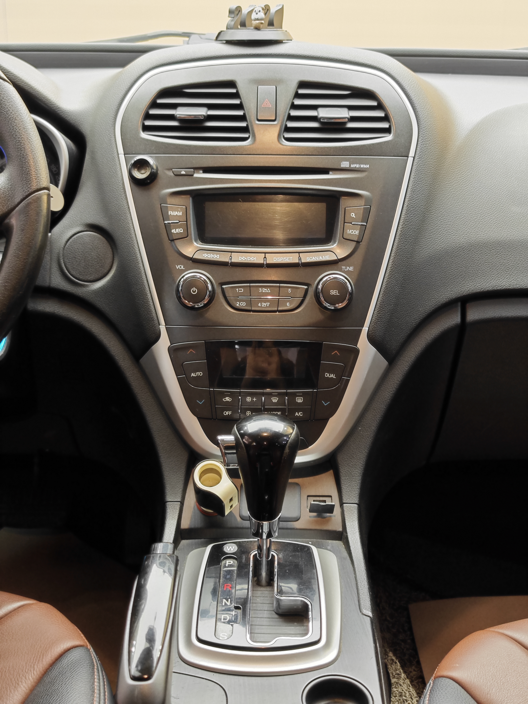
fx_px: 936
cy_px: 352
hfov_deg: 31.5
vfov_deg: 41.2
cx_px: 264
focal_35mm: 46
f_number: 1.9
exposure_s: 1/25
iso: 320
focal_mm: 8.7
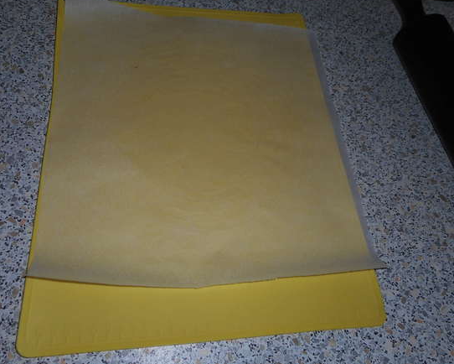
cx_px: 209
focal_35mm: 27
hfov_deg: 64.0
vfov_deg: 53.2
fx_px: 363
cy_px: 176
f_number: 3.7
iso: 80
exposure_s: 1/25
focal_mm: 4.5
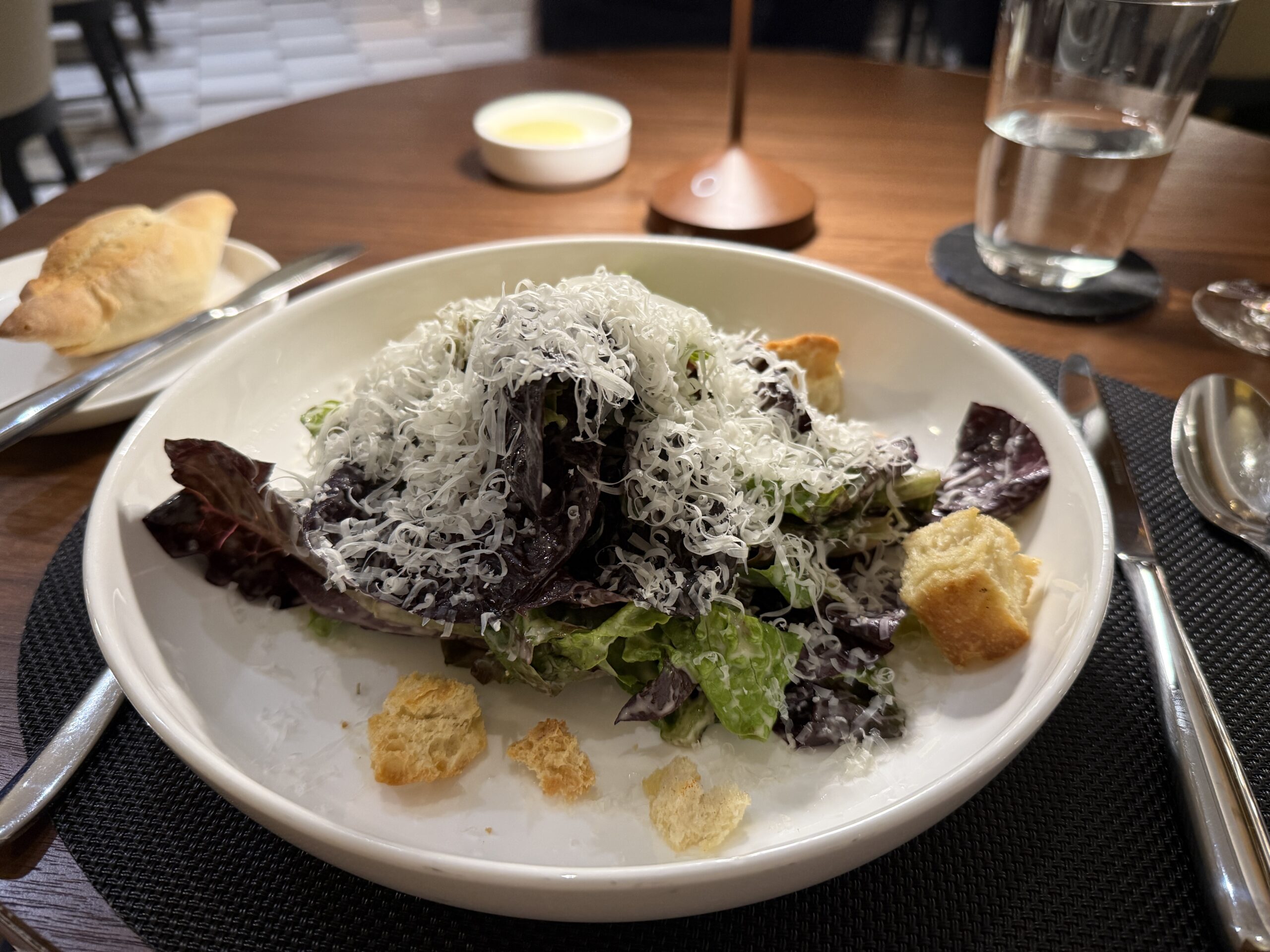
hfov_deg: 71.6
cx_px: 635
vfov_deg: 56.8
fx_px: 881
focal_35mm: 24
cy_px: 476
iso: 320
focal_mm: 6.76
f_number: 1.78
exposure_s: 1/60
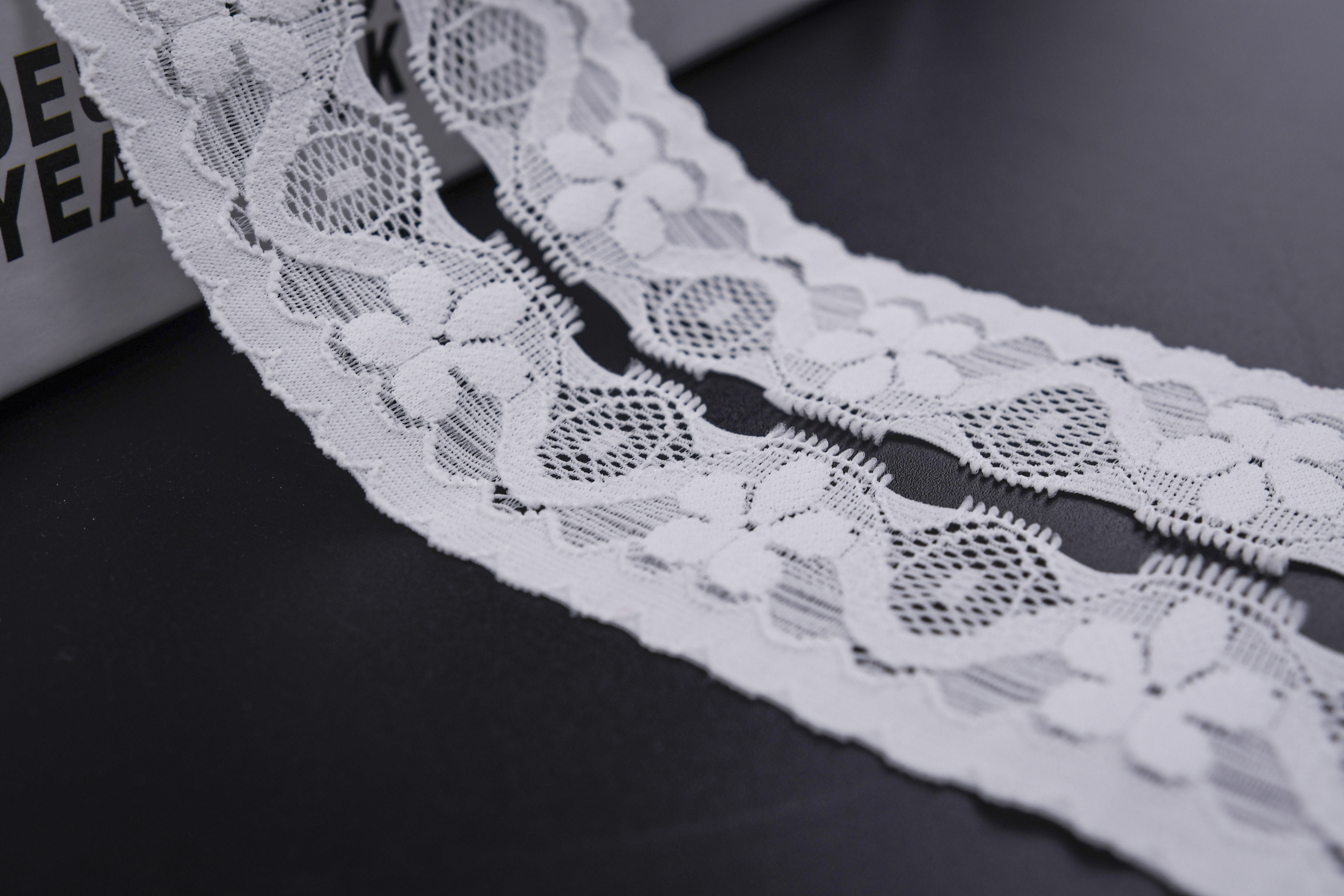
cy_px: 448
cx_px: 672
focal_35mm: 45
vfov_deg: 29.9
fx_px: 1680
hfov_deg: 43.6
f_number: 5.6
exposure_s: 1/125
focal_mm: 30
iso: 100
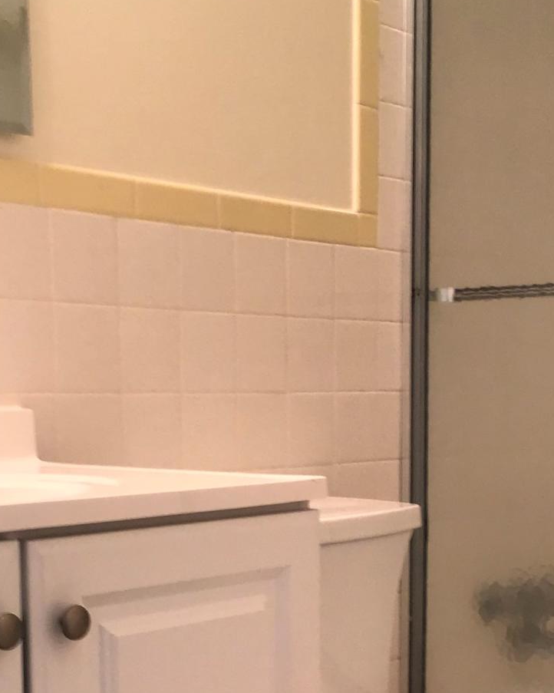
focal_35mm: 67
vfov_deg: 27.6
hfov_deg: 22.7
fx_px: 1374
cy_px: 573
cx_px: 346
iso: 40
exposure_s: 1/30
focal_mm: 3.3
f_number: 2.4
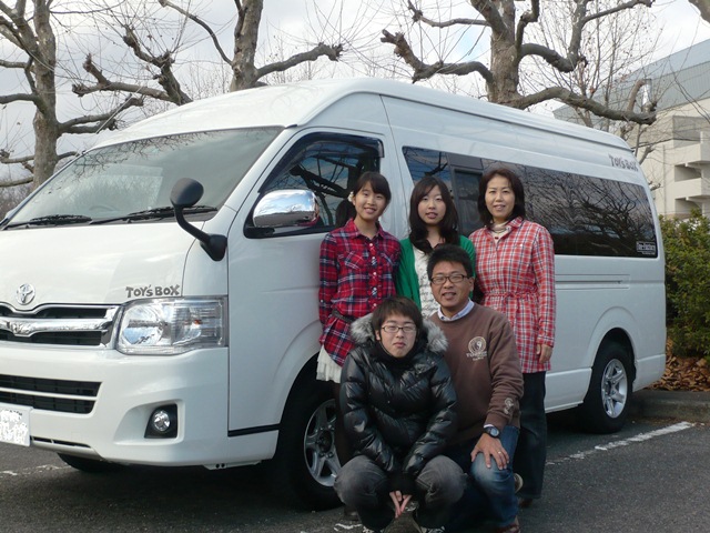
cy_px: 266
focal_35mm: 51
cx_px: 355
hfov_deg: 37.5
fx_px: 1046
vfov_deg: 28.6
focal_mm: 8.4
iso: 100
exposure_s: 1/320
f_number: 3.8
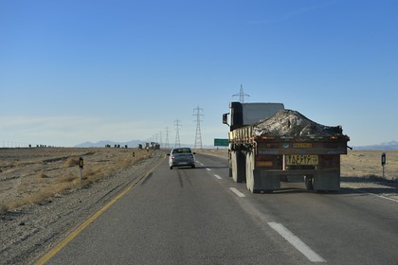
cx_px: 199
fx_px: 774
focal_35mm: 70
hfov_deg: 28.8
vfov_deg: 19.5
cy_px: 132
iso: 200
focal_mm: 70
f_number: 7.1
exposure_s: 1/640
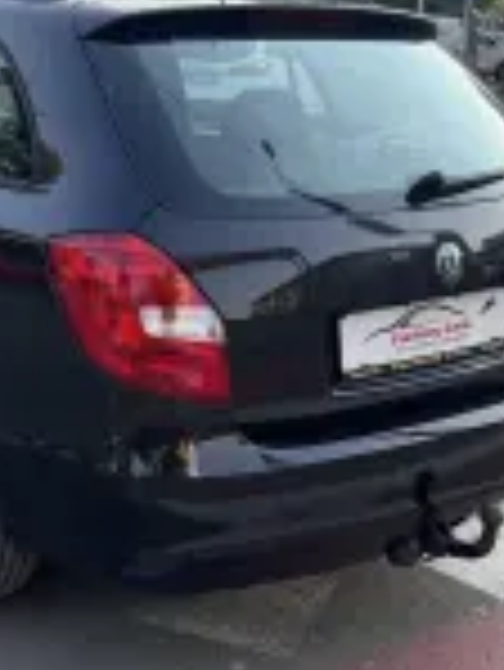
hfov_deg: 24.9
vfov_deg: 33.2
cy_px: 315
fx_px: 1124
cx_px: 104
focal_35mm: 58
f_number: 1.78
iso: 80
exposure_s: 1/553
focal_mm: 6.76
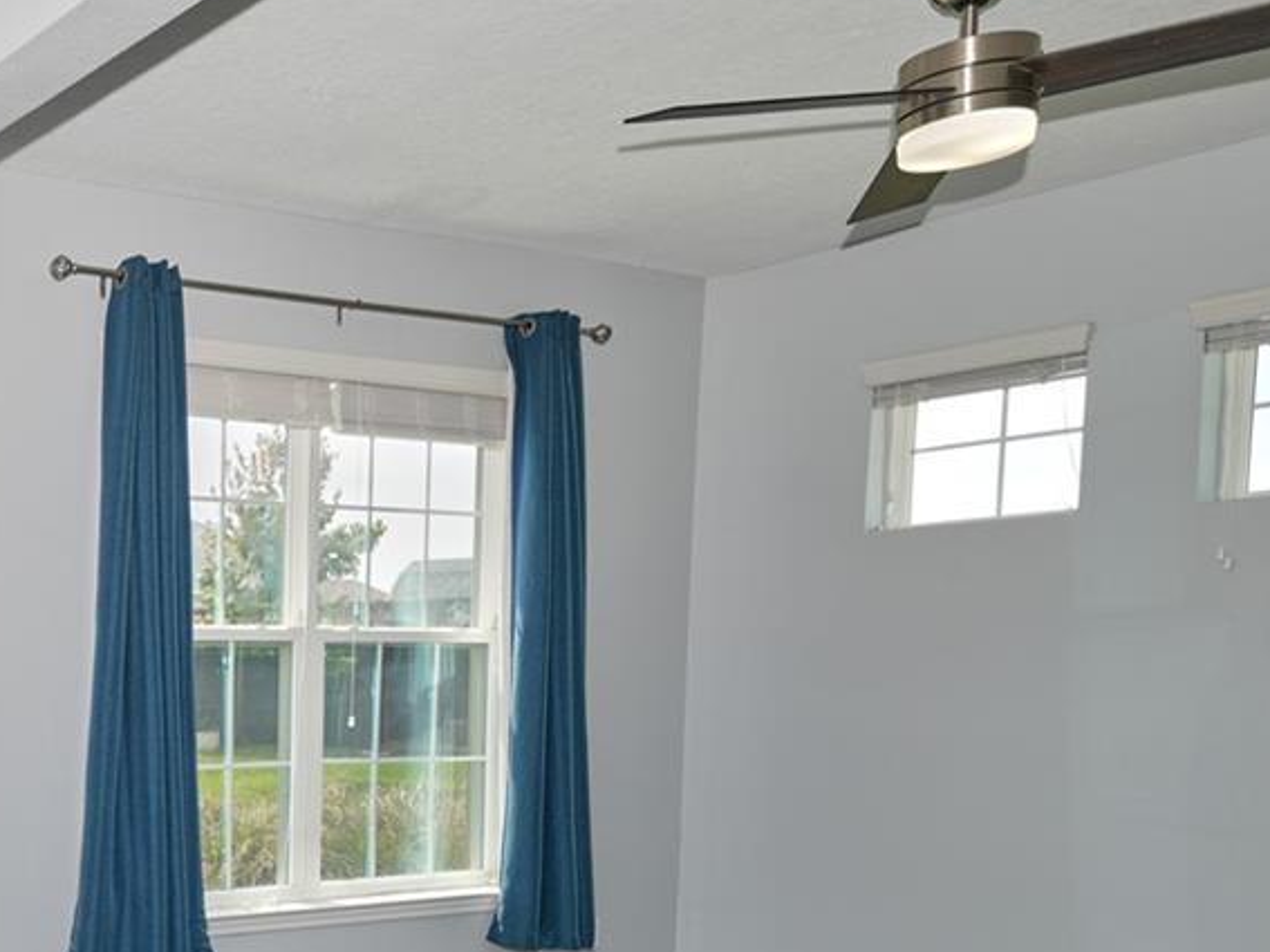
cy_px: 800
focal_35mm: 38
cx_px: -282
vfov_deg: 36.1
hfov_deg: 36.6
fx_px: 1394
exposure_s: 1/200
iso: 100
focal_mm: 14
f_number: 4
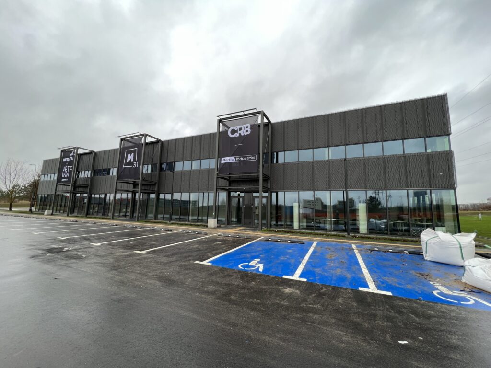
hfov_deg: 106.2
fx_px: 184
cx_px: 246
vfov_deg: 89.9
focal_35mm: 13
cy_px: 184
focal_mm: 1.57
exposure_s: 1/99
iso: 50
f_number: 1.8
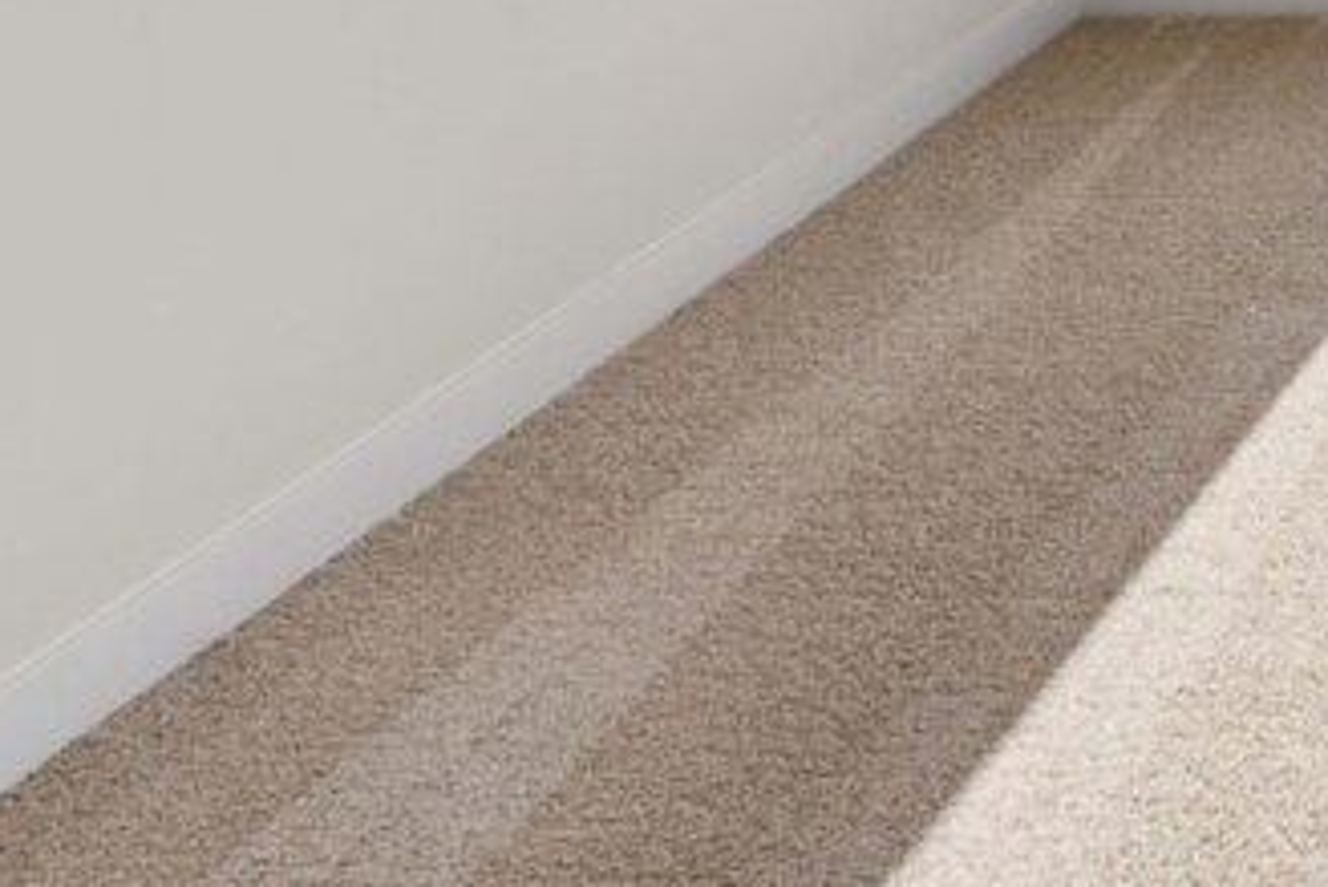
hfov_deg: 23.0
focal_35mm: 64
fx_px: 2362
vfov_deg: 17.8
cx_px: 2170
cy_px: -622
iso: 250
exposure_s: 1/30
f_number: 7.1
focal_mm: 15
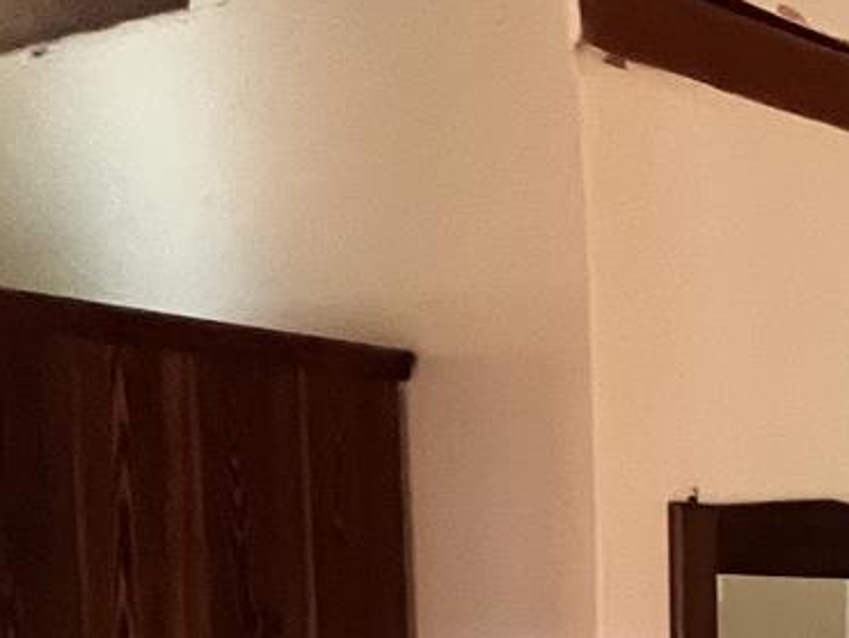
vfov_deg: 24.5
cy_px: 693
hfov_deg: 21.1
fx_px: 1375
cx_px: 1572
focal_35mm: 56
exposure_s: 1/60
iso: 500
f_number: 1.8
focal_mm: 1.57
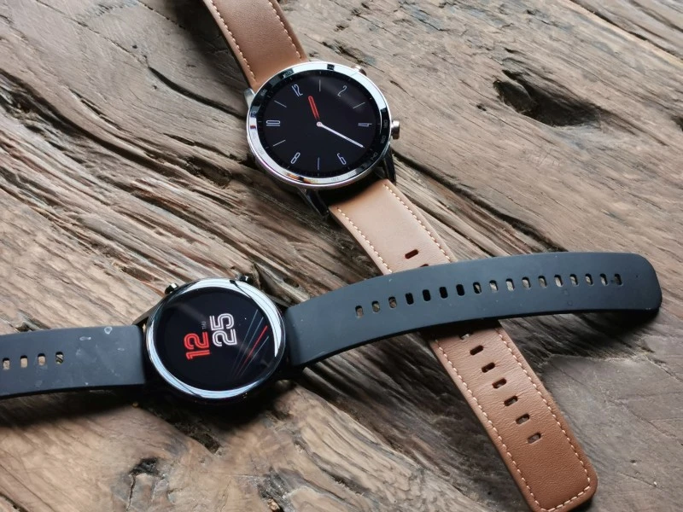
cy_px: 256
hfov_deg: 25.7
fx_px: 1500
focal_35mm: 76
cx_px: 342
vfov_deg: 19.4
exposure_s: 1/60
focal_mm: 5.56
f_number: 1.6
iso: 250
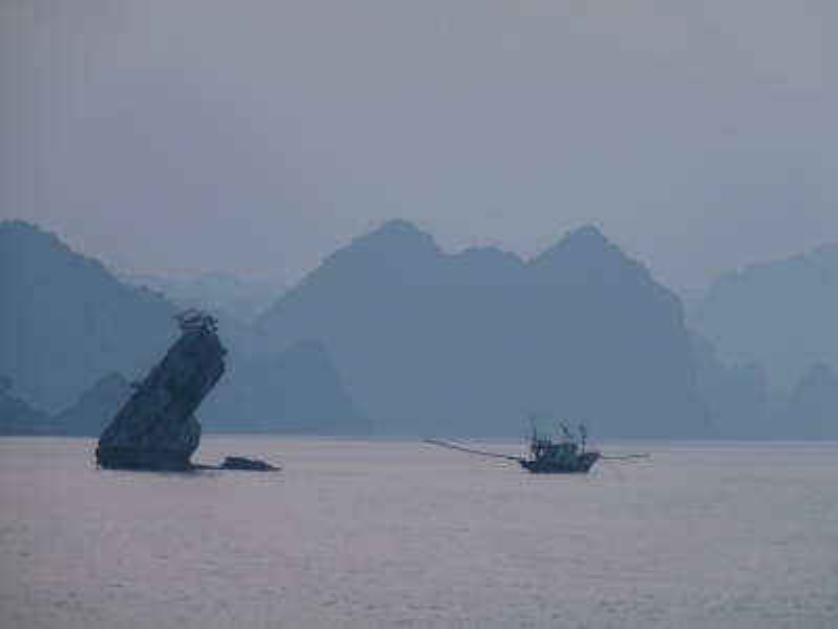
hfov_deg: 7.3
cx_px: 419
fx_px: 6609
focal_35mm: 273
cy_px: 314
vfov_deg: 5.4
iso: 100
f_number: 4
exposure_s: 1/125
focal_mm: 48.6
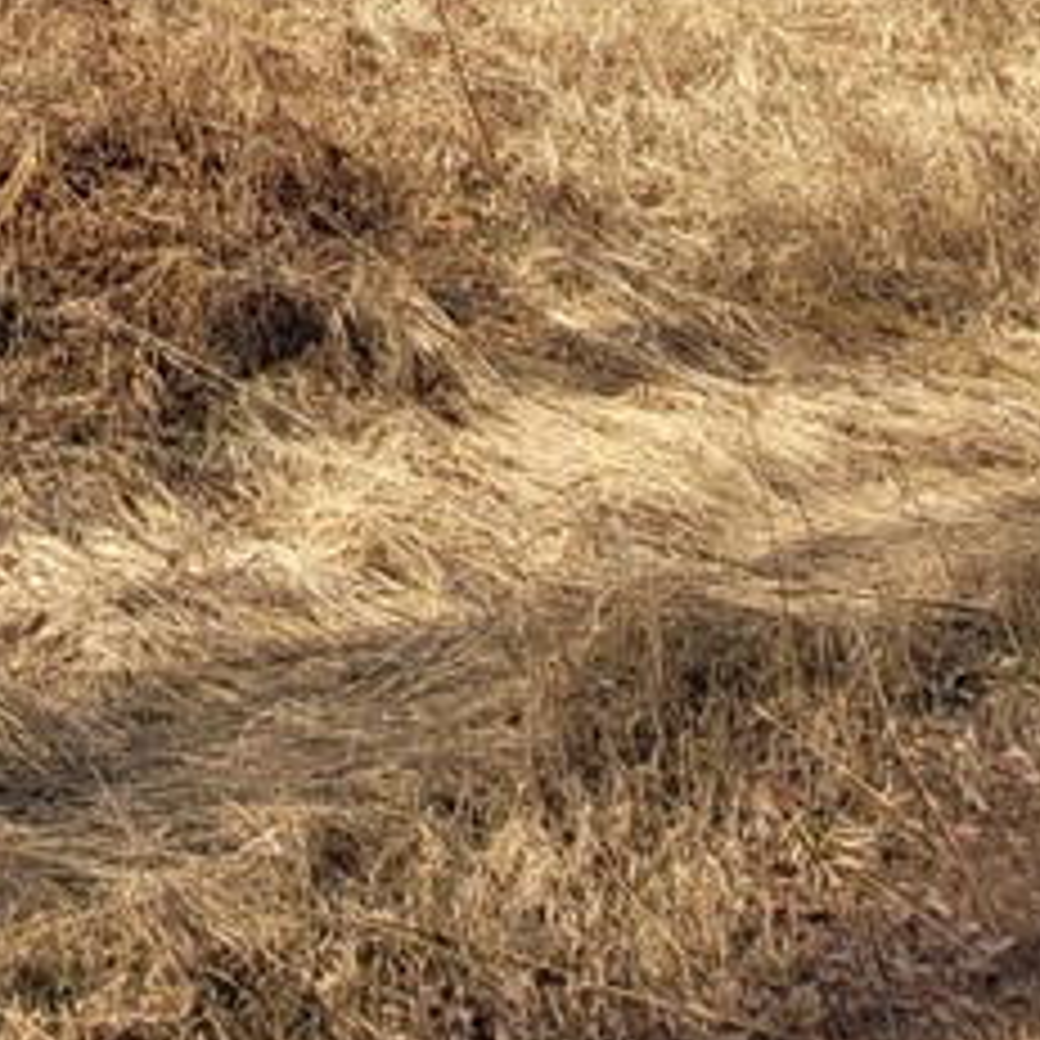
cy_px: -671
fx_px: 1734
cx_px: -86
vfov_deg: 23.5
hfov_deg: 30.2
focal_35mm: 51
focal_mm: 1.74
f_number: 2.2
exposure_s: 1/986
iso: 40
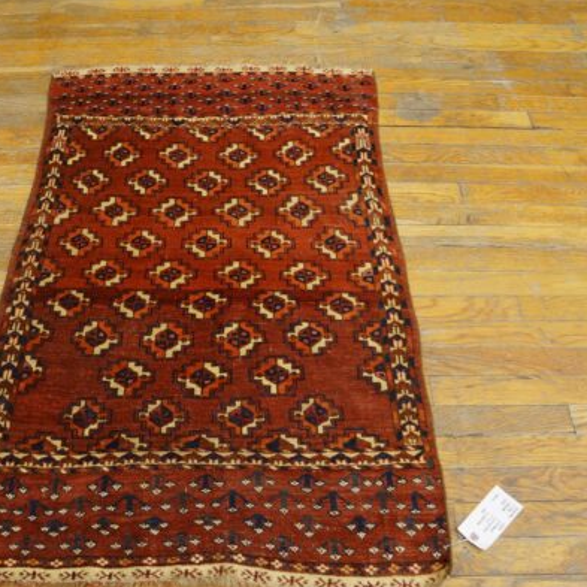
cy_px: 295
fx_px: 671
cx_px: 176
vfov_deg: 47.2
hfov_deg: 46.2
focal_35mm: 35
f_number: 4
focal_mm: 18
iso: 1000
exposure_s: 1/60
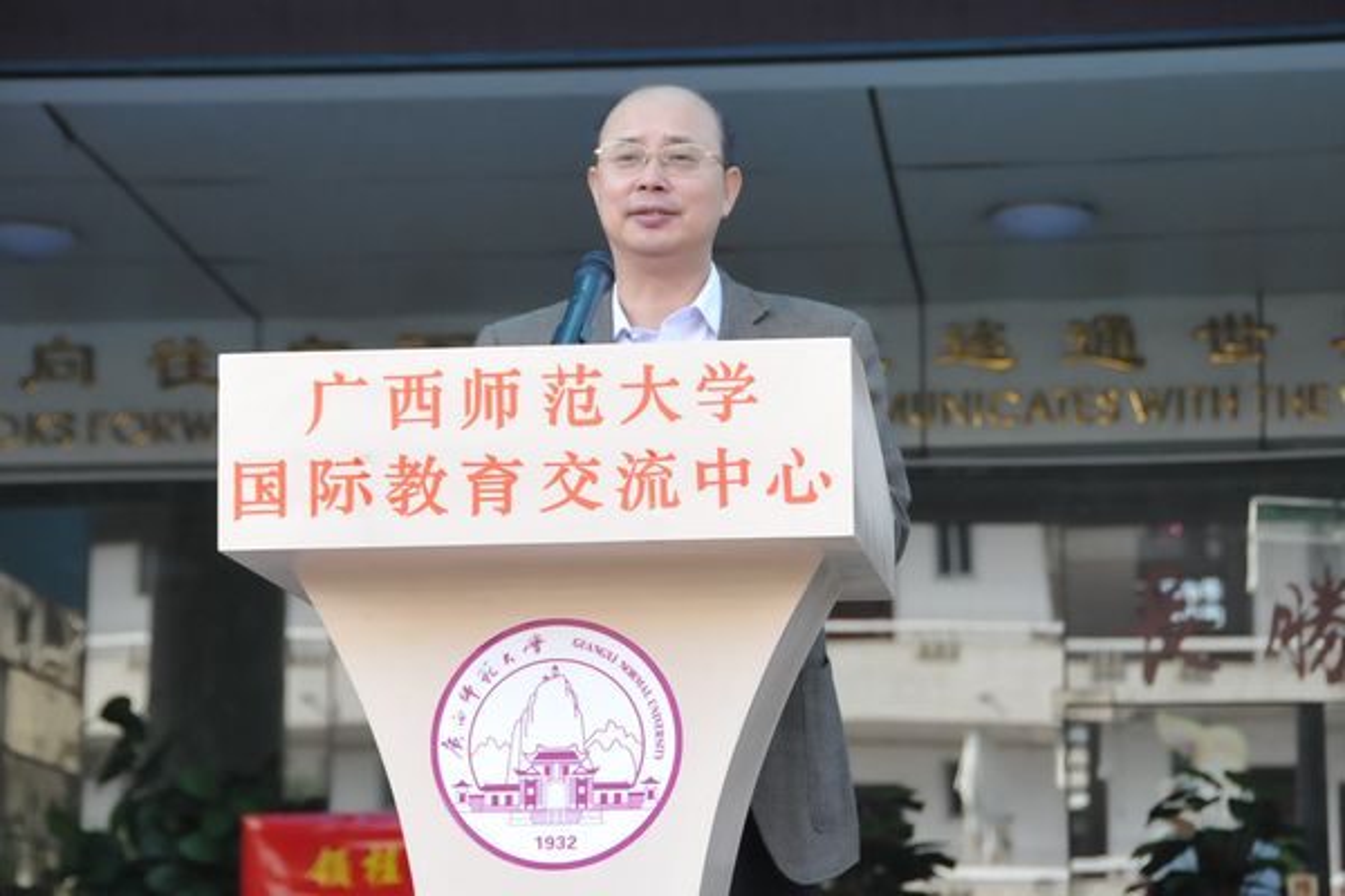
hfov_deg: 19.5
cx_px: 672
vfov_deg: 13.0
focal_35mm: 105
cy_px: 448
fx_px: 3923
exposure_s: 1/500
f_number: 5
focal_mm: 70
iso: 1600
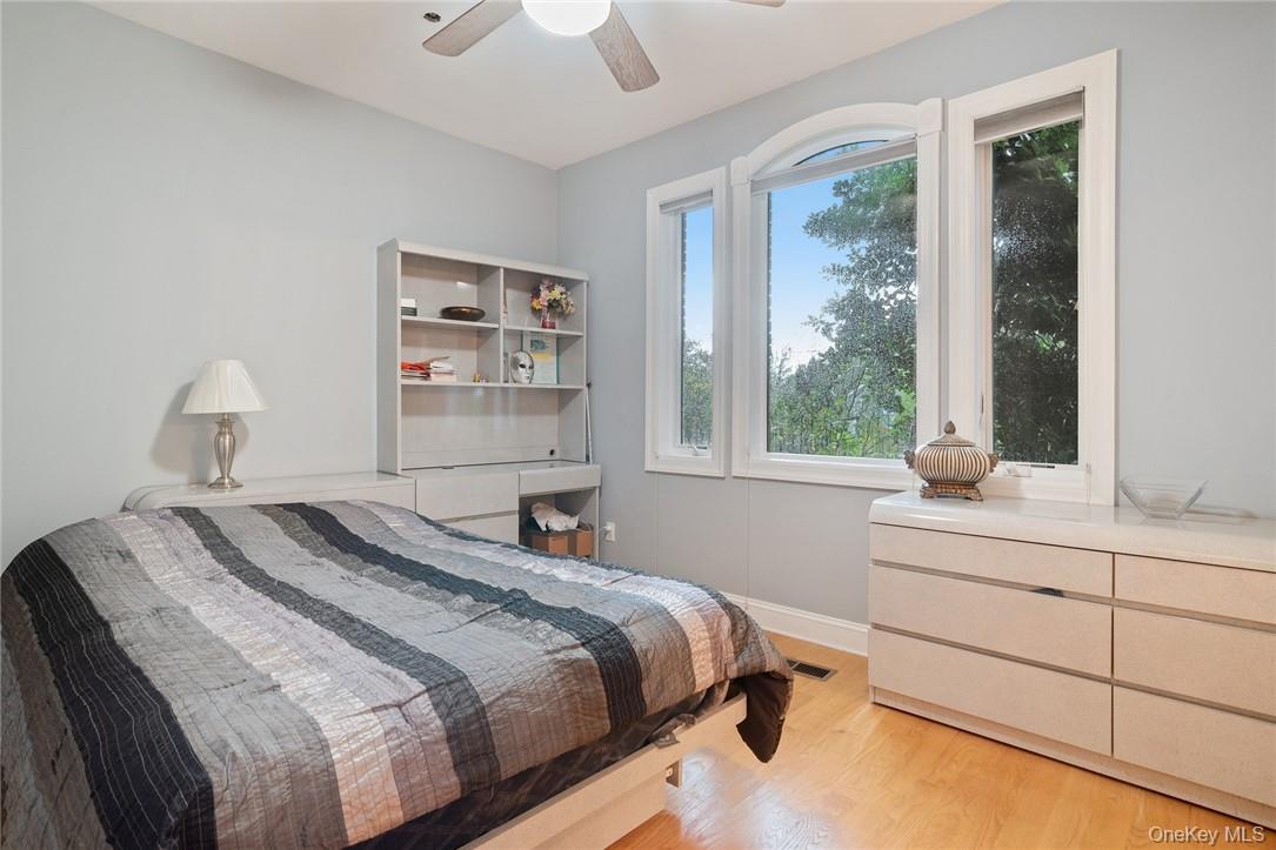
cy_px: 425
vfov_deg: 67.4
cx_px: 638
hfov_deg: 90.0
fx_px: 638
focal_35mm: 18
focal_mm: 18
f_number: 11
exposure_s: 1.3
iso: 200
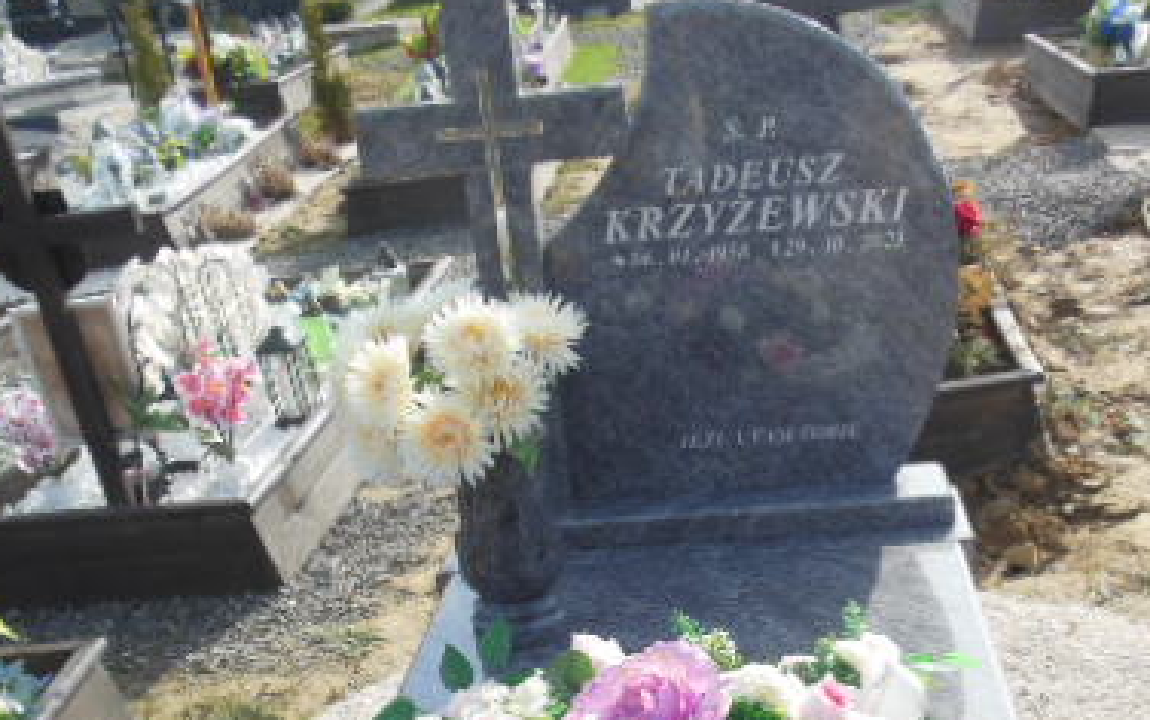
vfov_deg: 27.4
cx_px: 689
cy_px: 668
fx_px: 1411
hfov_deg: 44.1
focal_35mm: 45
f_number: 3.2
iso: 125
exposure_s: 1/1000
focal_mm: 4.5
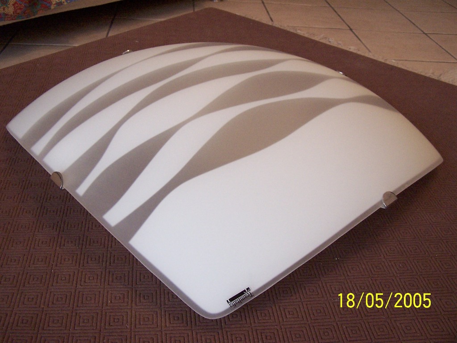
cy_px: 172
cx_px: 228
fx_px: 502
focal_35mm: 38
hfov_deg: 49.0
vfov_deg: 37.7
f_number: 3.2
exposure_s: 1/30
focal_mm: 6.3
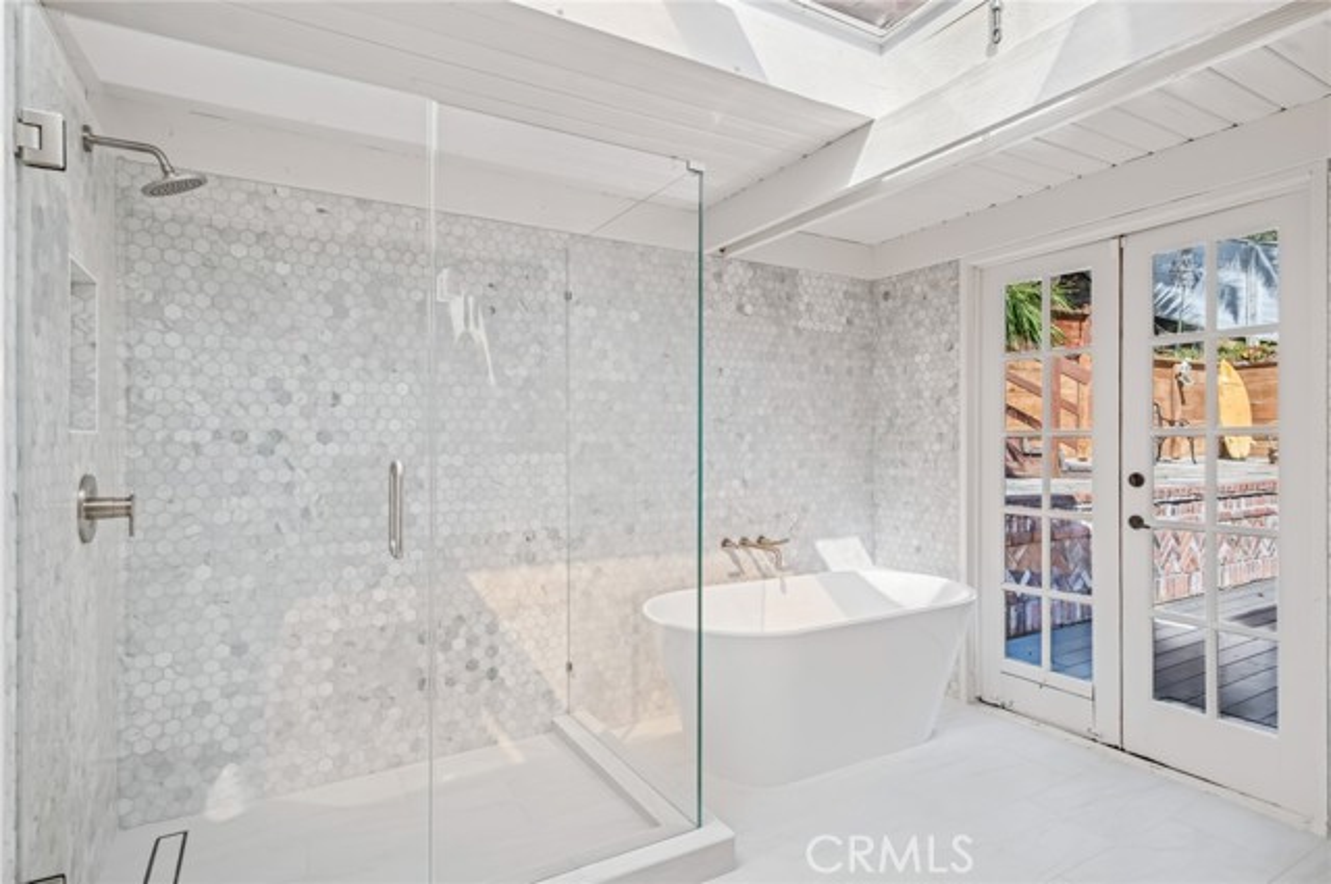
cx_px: 666
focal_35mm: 19
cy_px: 442
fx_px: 702
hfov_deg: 87.0
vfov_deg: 64.4
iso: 200
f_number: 9
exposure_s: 1/60
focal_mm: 19
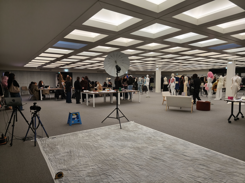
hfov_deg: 73.9
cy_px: 92
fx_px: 163
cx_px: 122
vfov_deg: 58.9
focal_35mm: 23
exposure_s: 1/50
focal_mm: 5.35
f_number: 1.7
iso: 500
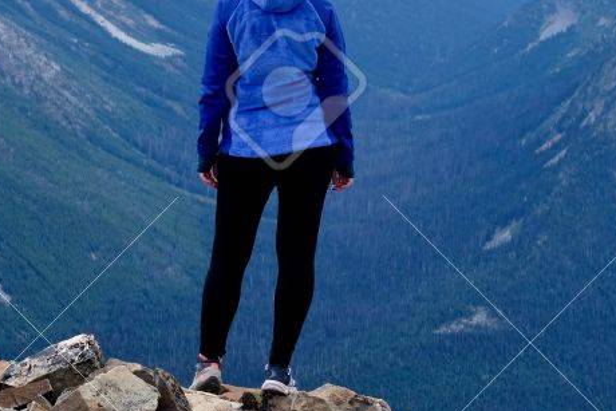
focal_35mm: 113
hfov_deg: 17.8
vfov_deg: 12.1
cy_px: 44
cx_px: 39
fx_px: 1934
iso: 400
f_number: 5.6
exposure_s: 1/300
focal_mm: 26.6
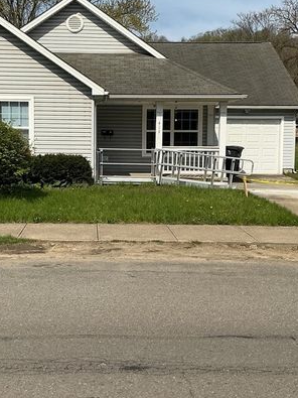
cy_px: 179
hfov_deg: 29.5
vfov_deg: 38.9
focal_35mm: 49
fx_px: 563
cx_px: 102
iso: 25
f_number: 1.8
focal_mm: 3
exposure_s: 1/2801
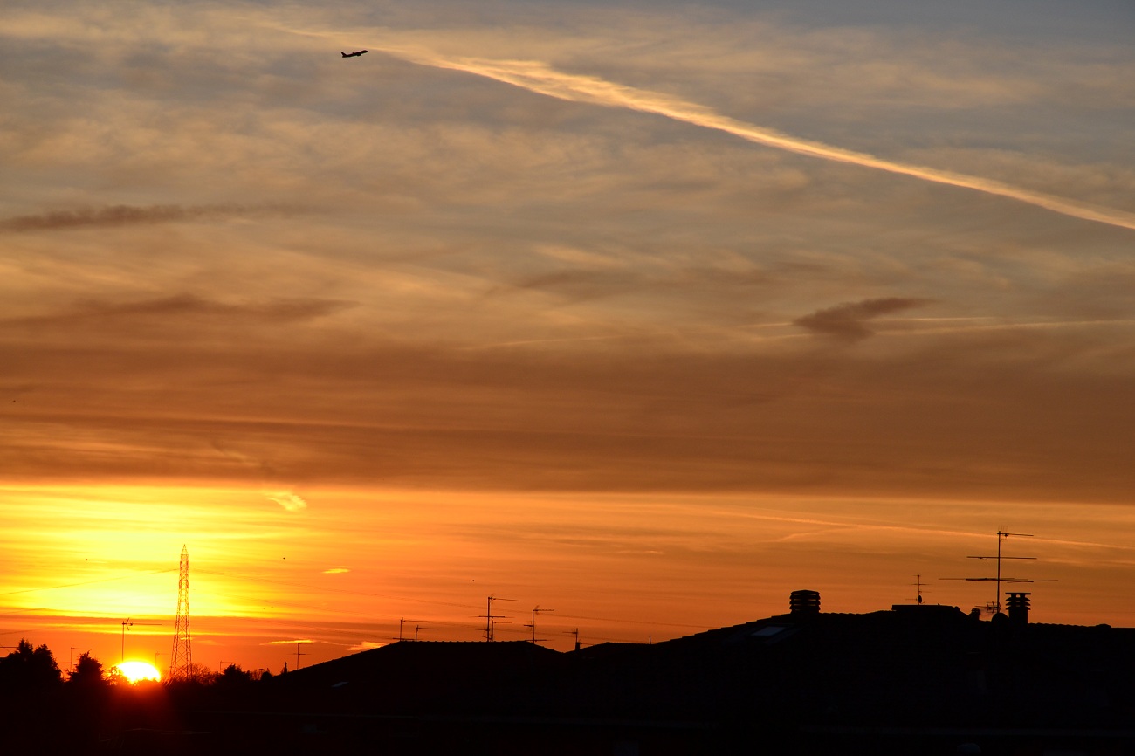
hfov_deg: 13.0
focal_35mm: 158
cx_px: 568
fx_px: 4964
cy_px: 378
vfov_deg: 8.7
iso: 200
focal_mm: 105
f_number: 13
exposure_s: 1/250
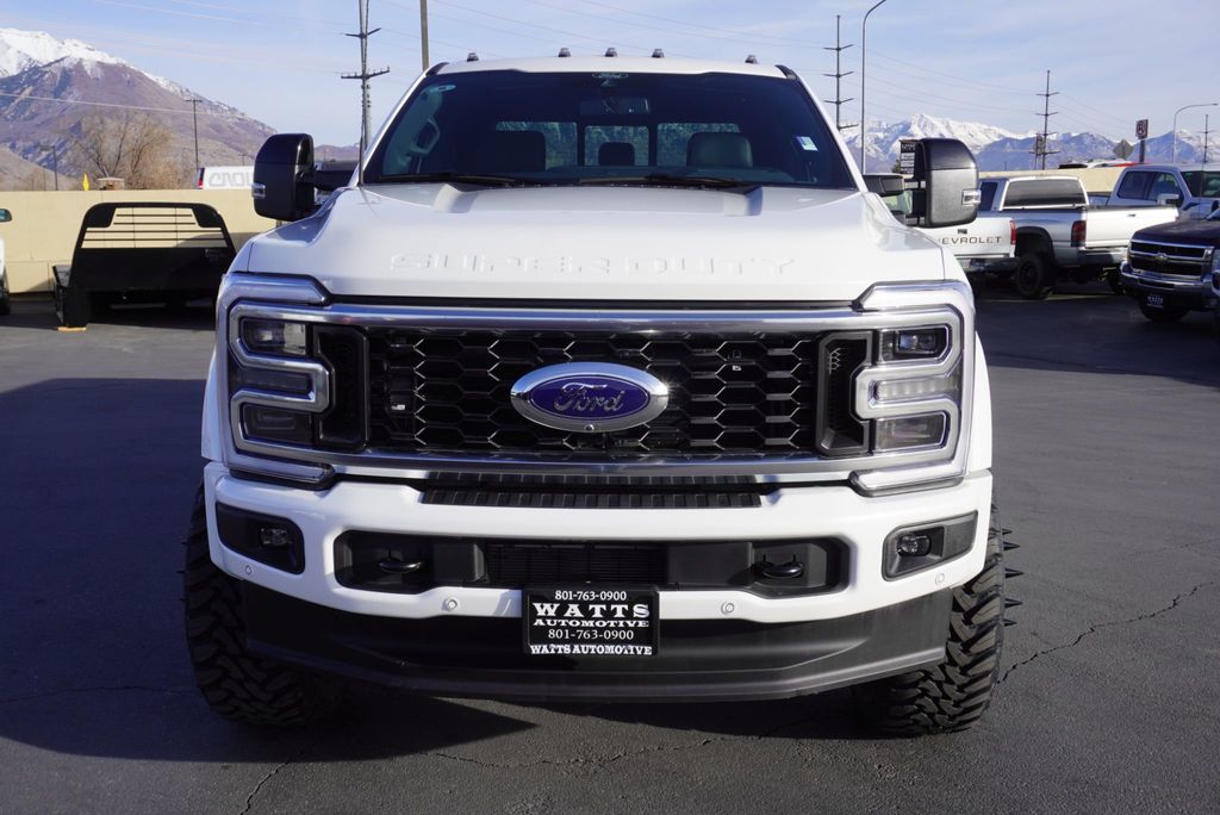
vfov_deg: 36.9
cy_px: 408
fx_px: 1221
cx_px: 610
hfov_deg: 53.1
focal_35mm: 36
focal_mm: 24
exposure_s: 1/125
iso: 100
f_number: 10
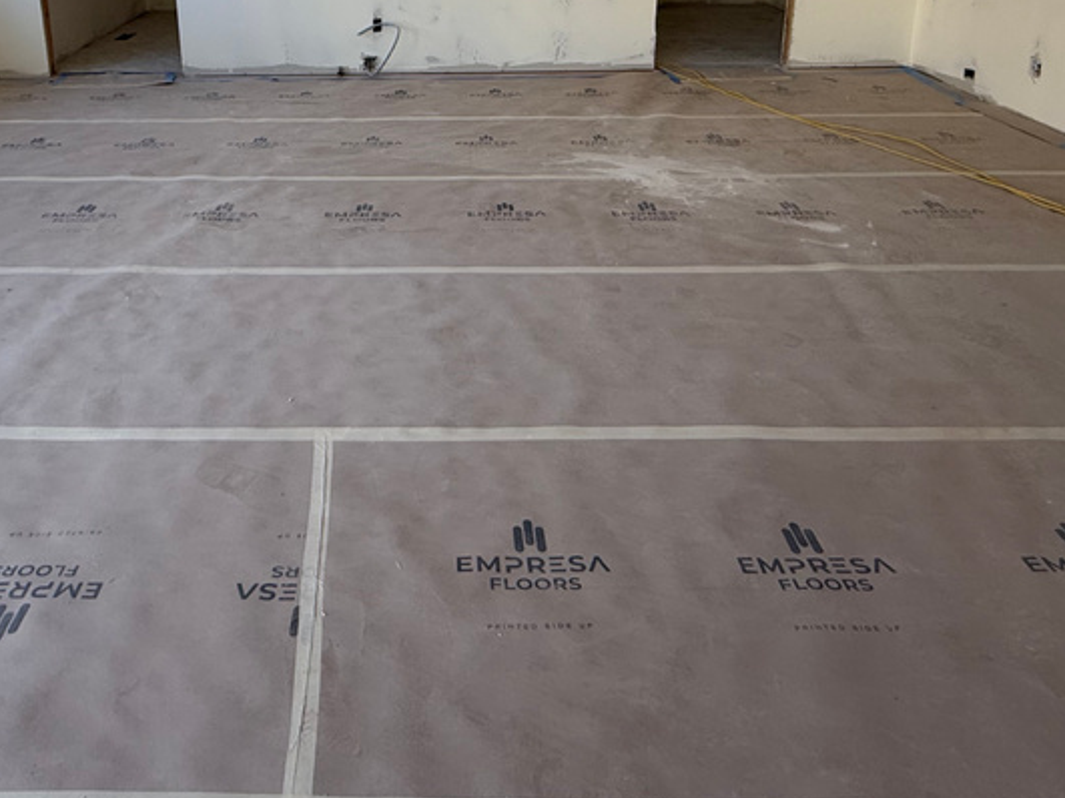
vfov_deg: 45.7
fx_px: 830
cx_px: 425
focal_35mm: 27
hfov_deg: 64.7
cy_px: 56
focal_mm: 2.22
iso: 80
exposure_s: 1/99
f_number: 2.2
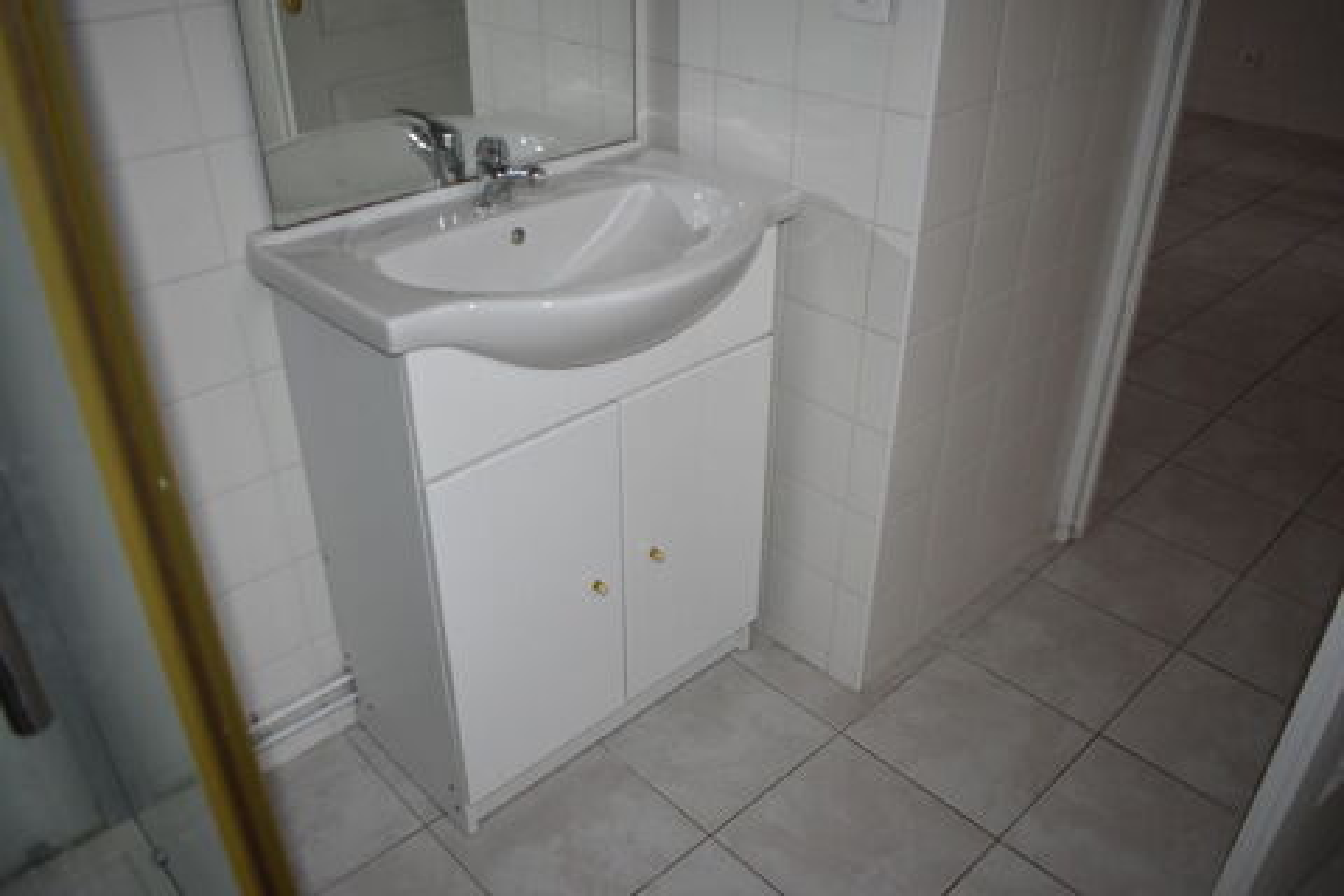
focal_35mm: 27
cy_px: 448
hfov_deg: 67.4
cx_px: 672
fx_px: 1008
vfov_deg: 47.9
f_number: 3.5
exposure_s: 1/160
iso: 800
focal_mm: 18
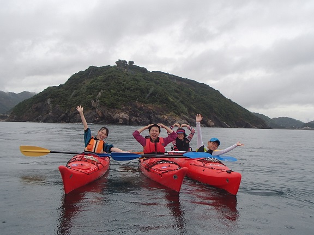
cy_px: 118
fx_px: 308
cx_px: 157
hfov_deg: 54.0
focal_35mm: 34
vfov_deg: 41.8
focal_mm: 6.07
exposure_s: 1/400
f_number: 4.4
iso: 100
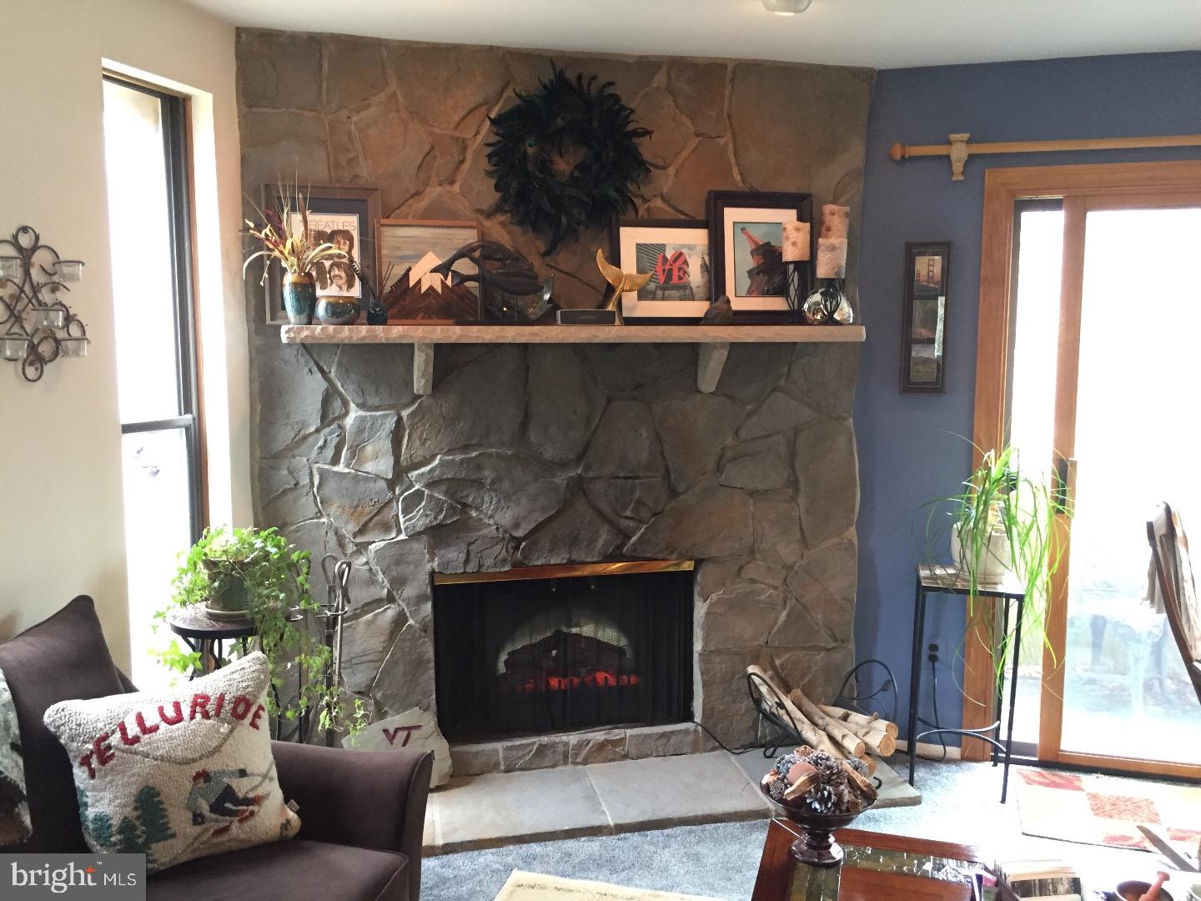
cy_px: 450
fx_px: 1006
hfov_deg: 61.7
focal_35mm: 29
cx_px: 600
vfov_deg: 48.2
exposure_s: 1/17
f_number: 2.2
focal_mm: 4.15
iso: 250
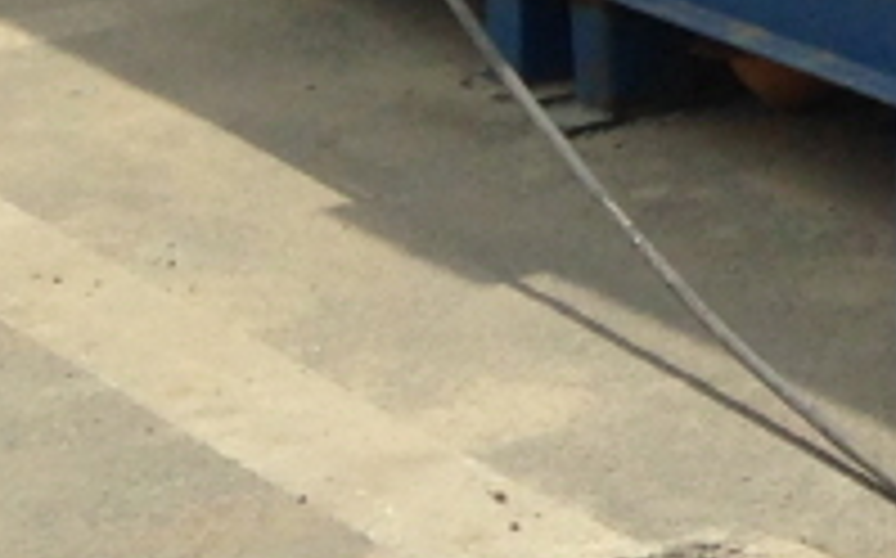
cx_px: 2427
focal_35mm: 225
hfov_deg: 8.3
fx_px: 5490
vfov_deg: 5.4
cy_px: -1174
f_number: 2.4
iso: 50
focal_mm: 4.12
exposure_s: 1/1427
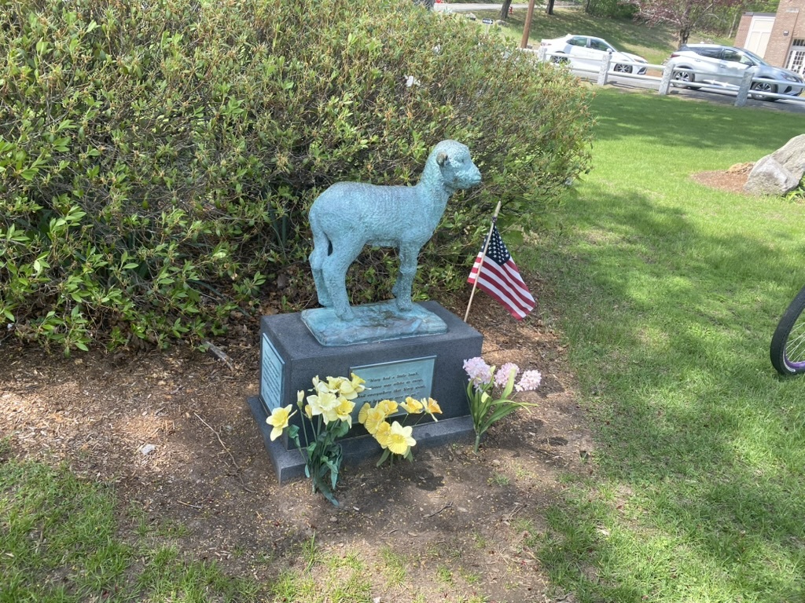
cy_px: 302
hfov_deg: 67.3
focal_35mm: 26
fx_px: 605
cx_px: 402
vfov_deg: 53.1
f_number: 1.8
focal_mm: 4.25
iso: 32
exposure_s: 1/554
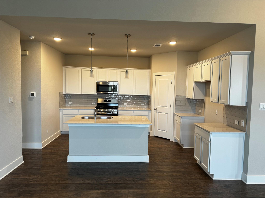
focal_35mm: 24
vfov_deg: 56.8
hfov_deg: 71.6
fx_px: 184
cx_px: 132
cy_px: 99
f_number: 1.78
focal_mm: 6.76
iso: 125
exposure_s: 1/60
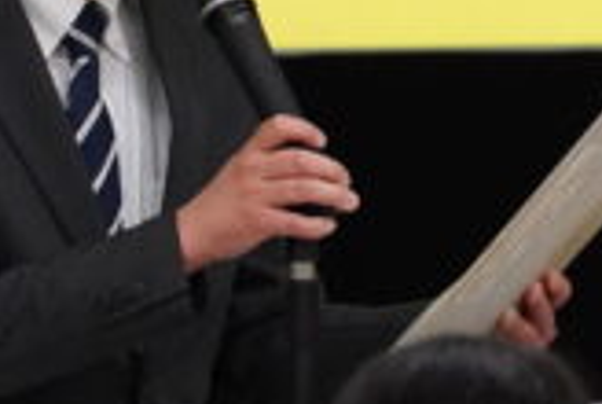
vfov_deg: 2.0
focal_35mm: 695
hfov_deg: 3.0
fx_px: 11638
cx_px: 474
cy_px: 62
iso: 4000
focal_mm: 135
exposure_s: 1/250
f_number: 6.3
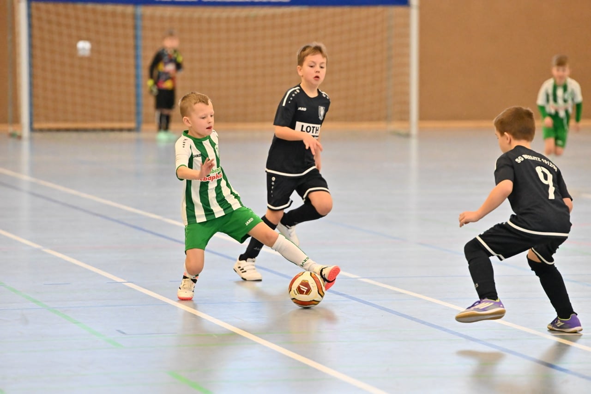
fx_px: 3283
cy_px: 197
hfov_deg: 10.3
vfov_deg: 6.9
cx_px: 296
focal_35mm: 200
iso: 8000
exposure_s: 1/1000
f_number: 3.5
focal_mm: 200
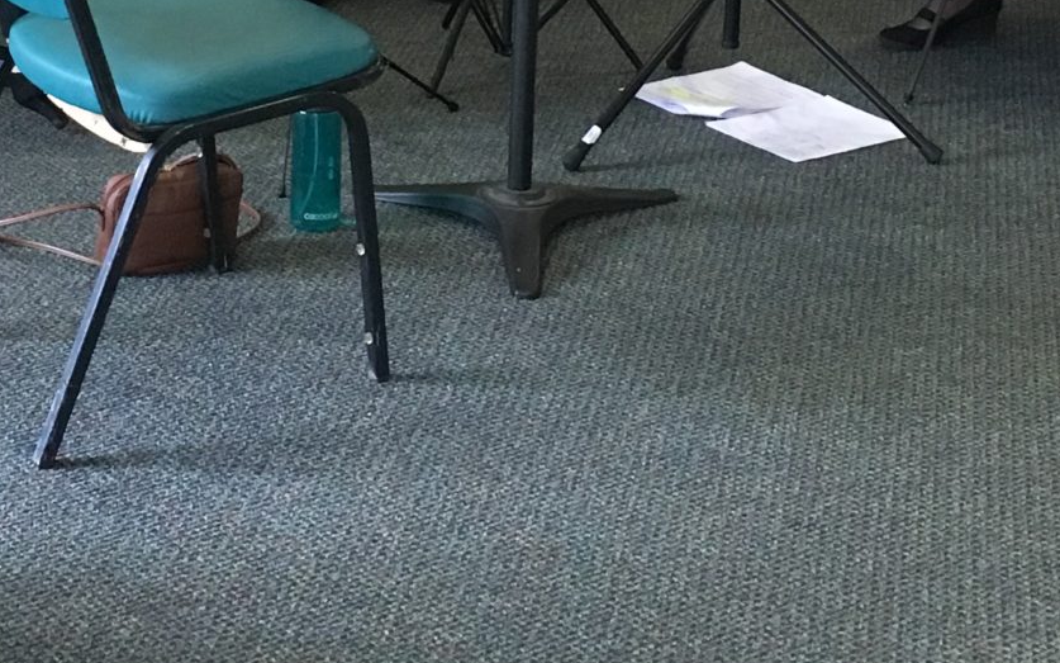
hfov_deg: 22.1
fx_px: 2715
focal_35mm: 94
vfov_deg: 13.3
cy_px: -231
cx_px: 458
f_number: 2.2
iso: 200
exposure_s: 1/30
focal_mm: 4.15
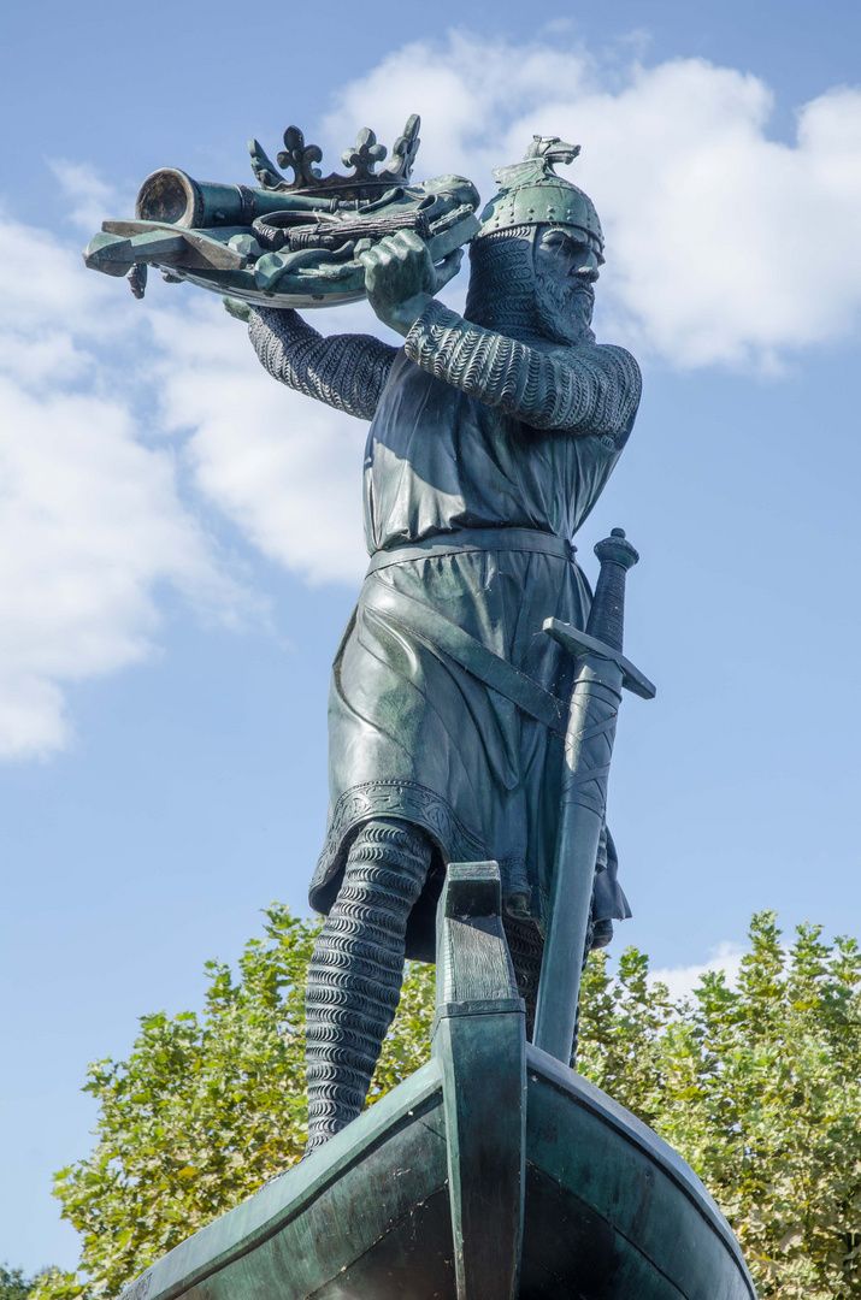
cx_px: 430
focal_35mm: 84
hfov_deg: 16.2
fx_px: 3028
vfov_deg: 24.2
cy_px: 650
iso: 125
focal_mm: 56
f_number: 7.1
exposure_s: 1/250
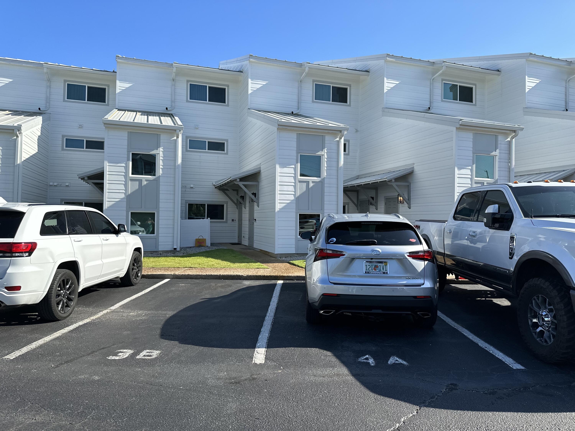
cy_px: 216
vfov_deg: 56.8
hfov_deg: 71.6
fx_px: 399
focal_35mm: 24
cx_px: 288
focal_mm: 6.86
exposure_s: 1/2967
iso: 80
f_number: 1.78
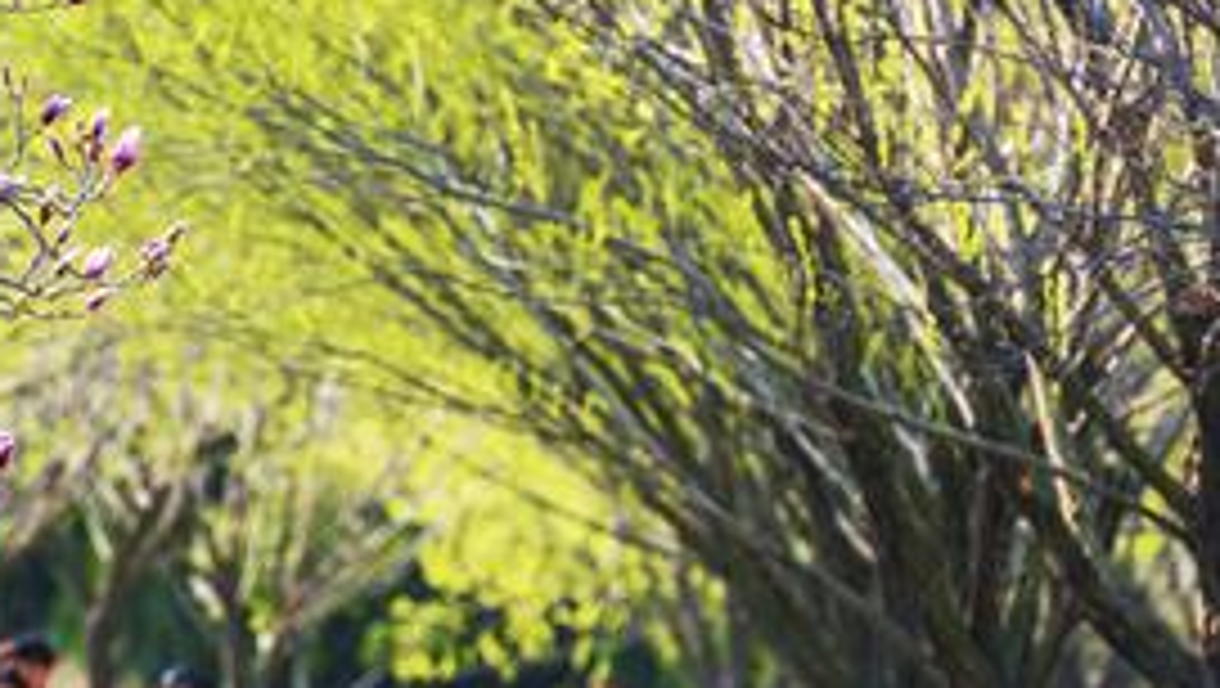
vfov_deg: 2.5
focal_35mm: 494
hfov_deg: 4.4
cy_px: 659
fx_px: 15995
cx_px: 302
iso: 100
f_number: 5
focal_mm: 200
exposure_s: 1/80
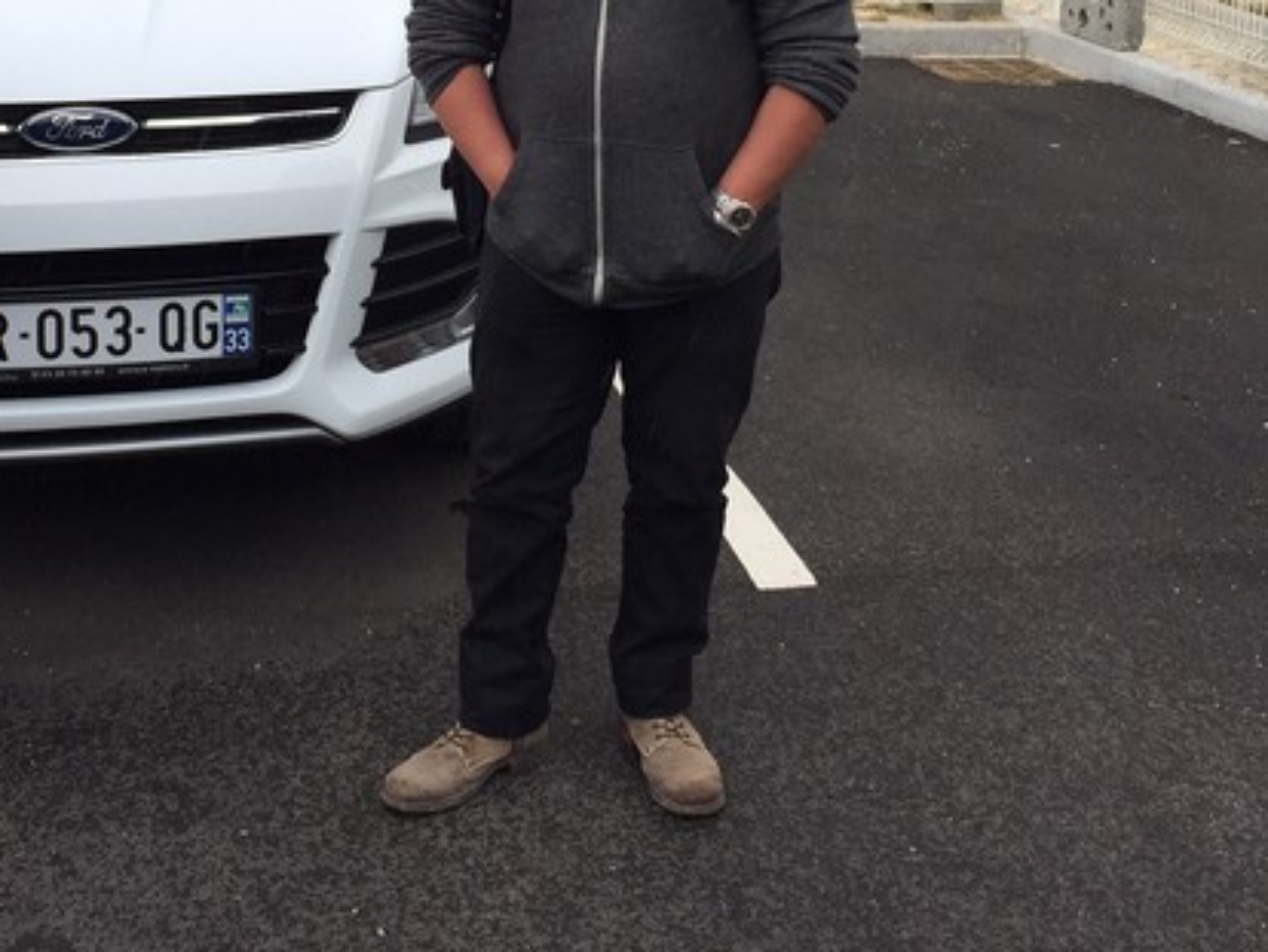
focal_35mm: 56
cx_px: 398
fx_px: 2052
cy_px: 58
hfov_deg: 33.9
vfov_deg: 25.2
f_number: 2.2
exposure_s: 1/359
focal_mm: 4.15
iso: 32
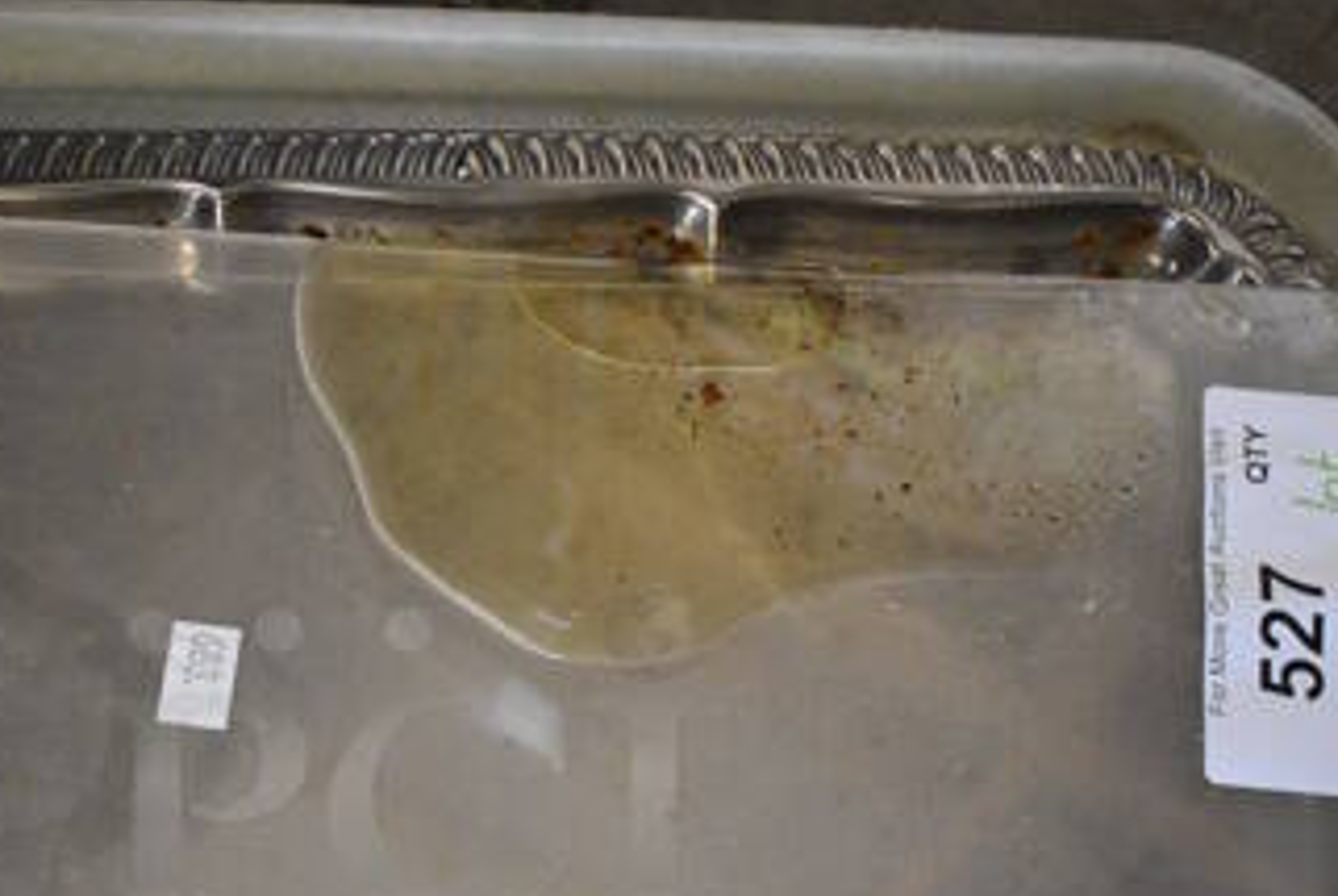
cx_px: 408
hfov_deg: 34.6
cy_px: 800
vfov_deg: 23.3
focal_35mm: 57
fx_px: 2121
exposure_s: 1/125
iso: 2800
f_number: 3.5
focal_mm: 20
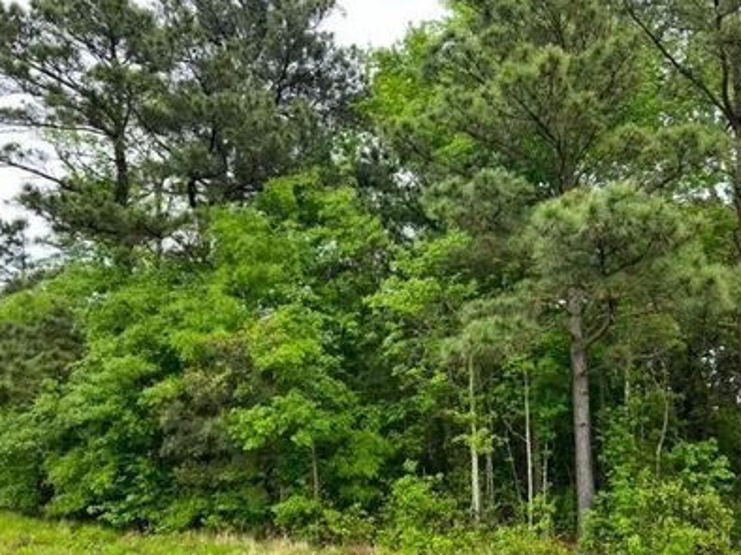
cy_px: 351
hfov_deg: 55.3
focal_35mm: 33
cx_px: 391
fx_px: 706
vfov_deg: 42.5
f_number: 1.5
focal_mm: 5.7
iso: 50
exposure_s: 1/239
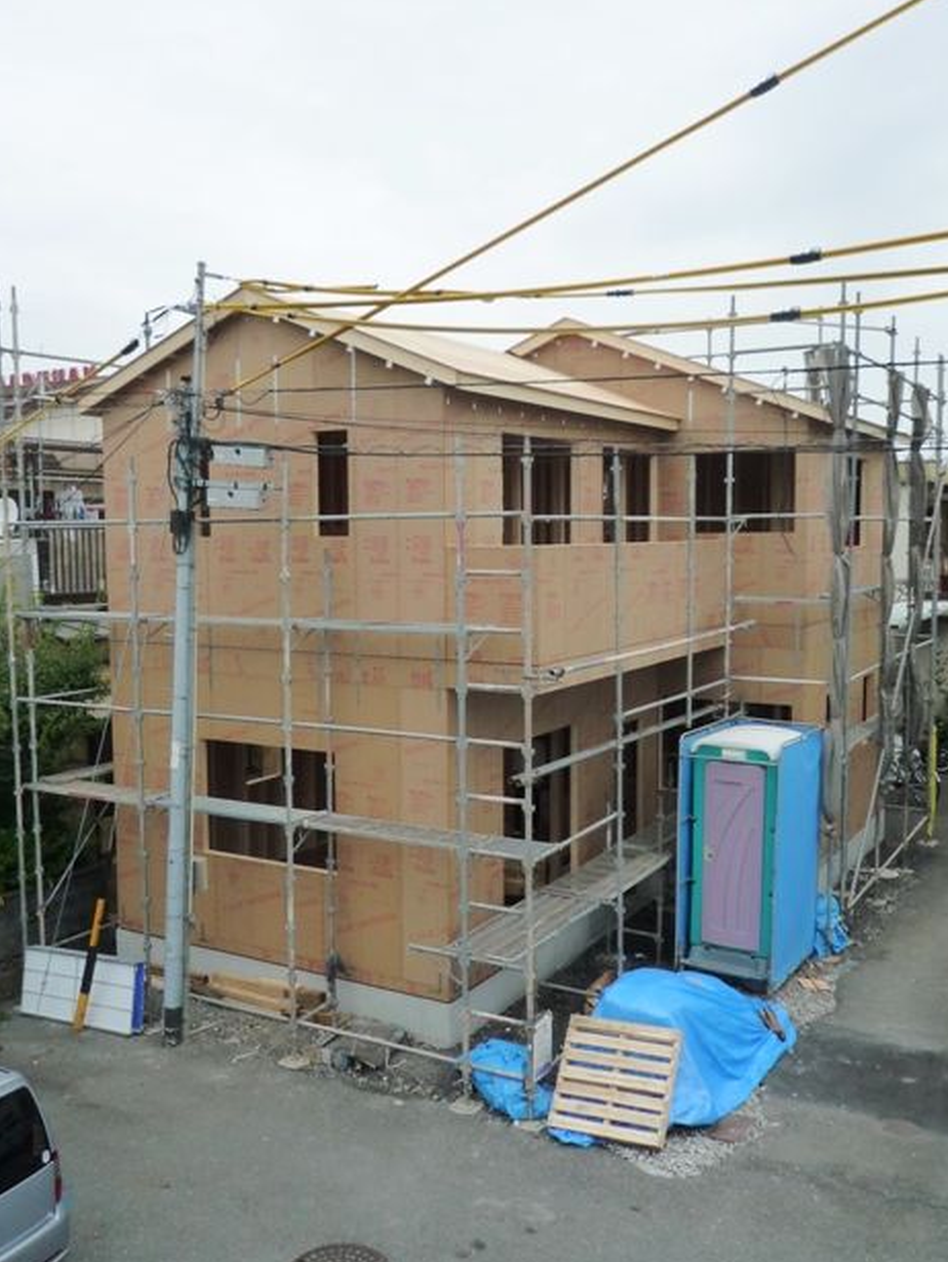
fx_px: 948
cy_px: 618
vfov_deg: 67.3
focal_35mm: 26
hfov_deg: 53.1
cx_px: 472
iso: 160
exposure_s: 1/800
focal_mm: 4.4
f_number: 4
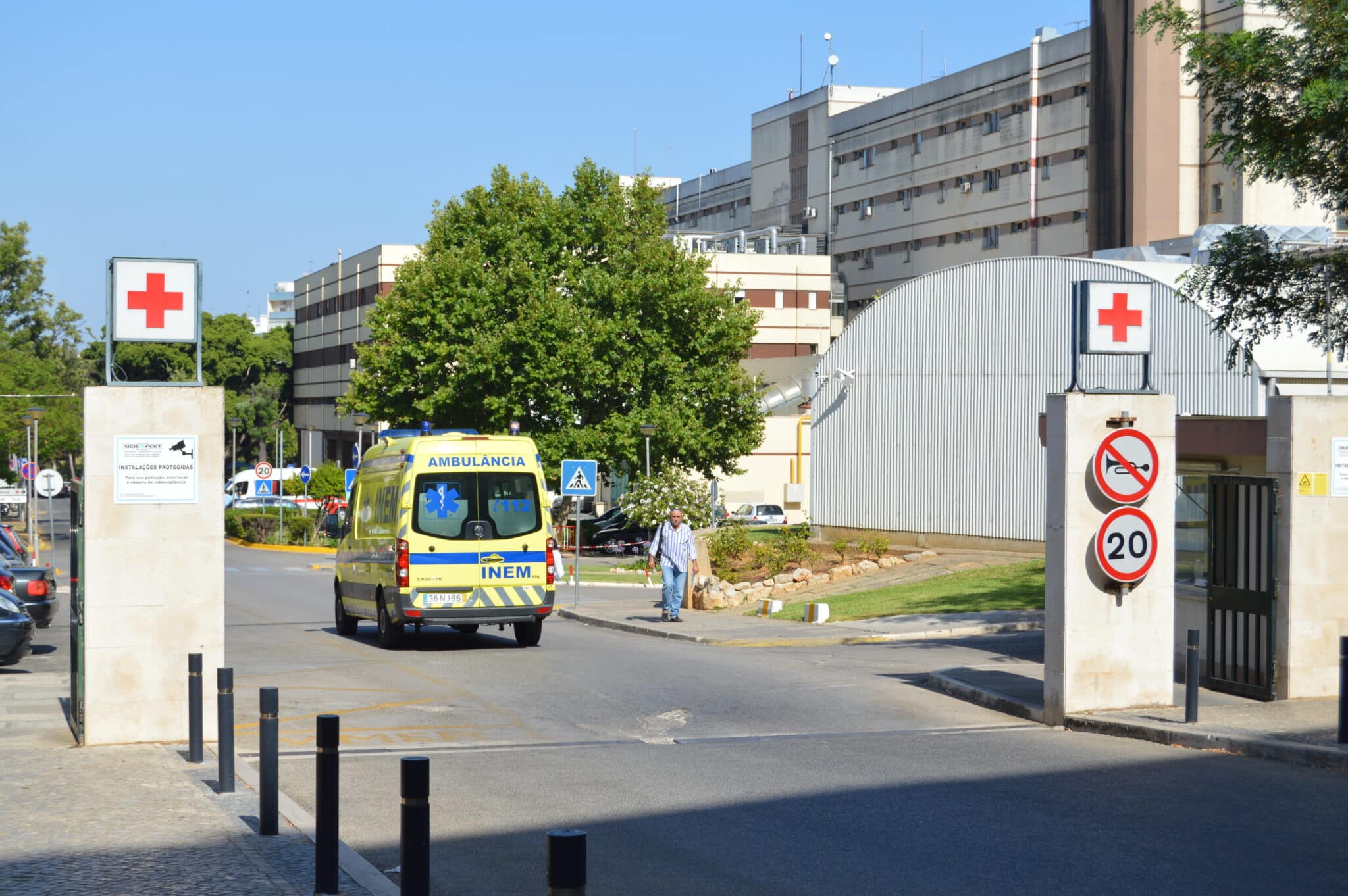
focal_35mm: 60
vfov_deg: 22.6
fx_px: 2245
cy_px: 448
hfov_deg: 33.4
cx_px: 674
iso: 100
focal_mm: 40
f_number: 9
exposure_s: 1/320
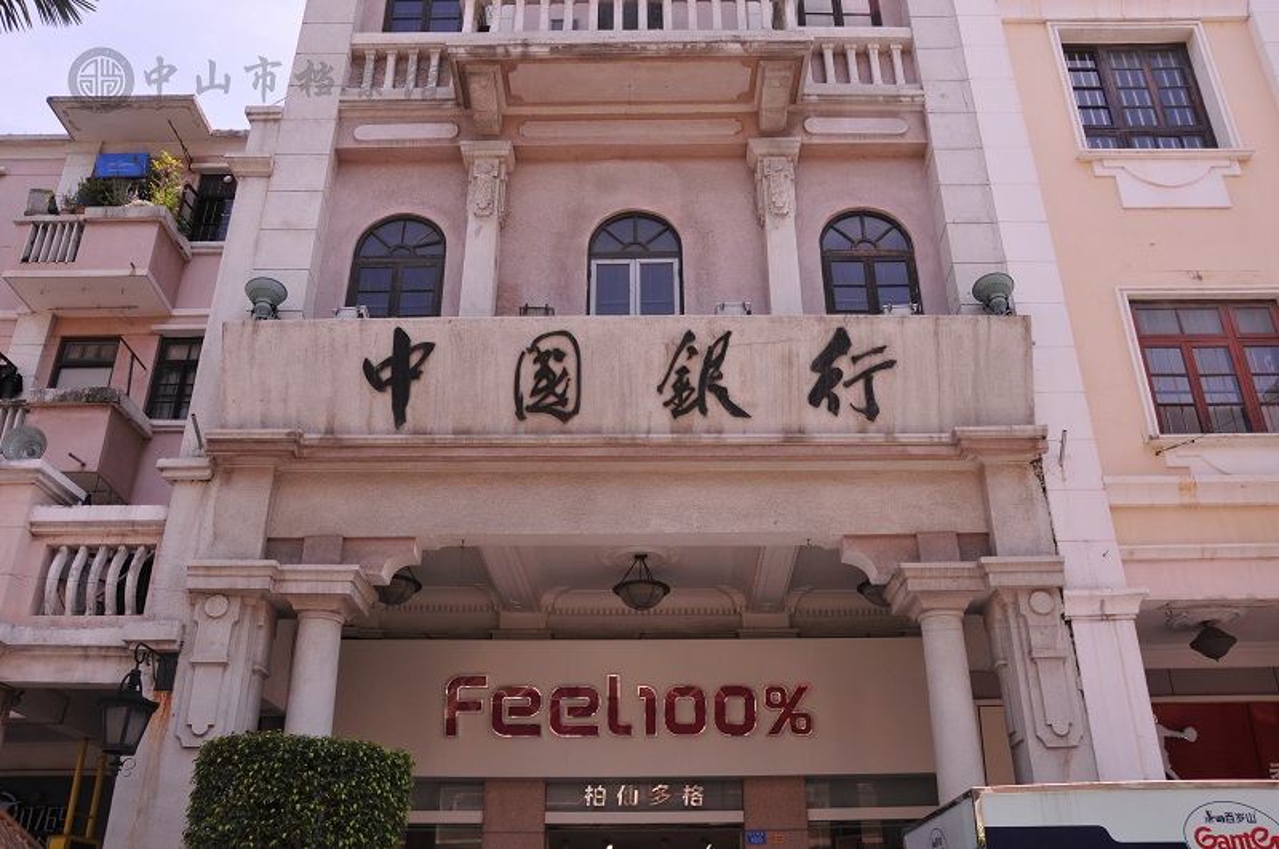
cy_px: 424
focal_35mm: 30
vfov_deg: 43.5
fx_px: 1064
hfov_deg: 62.0
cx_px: 640
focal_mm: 20
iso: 320
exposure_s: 1/250
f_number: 8
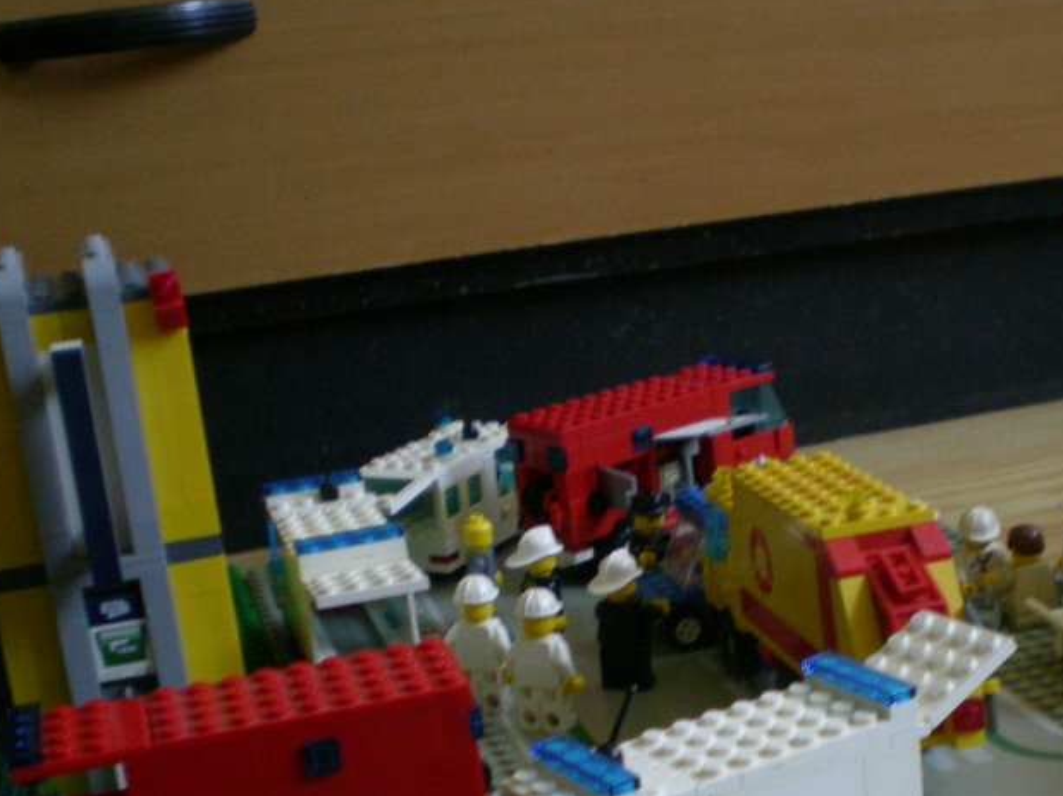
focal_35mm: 63
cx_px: 745
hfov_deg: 30.4
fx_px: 1934
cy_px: 640
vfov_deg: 22.9
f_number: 3.1
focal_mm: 6.3
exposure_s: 1/40.3
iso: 200
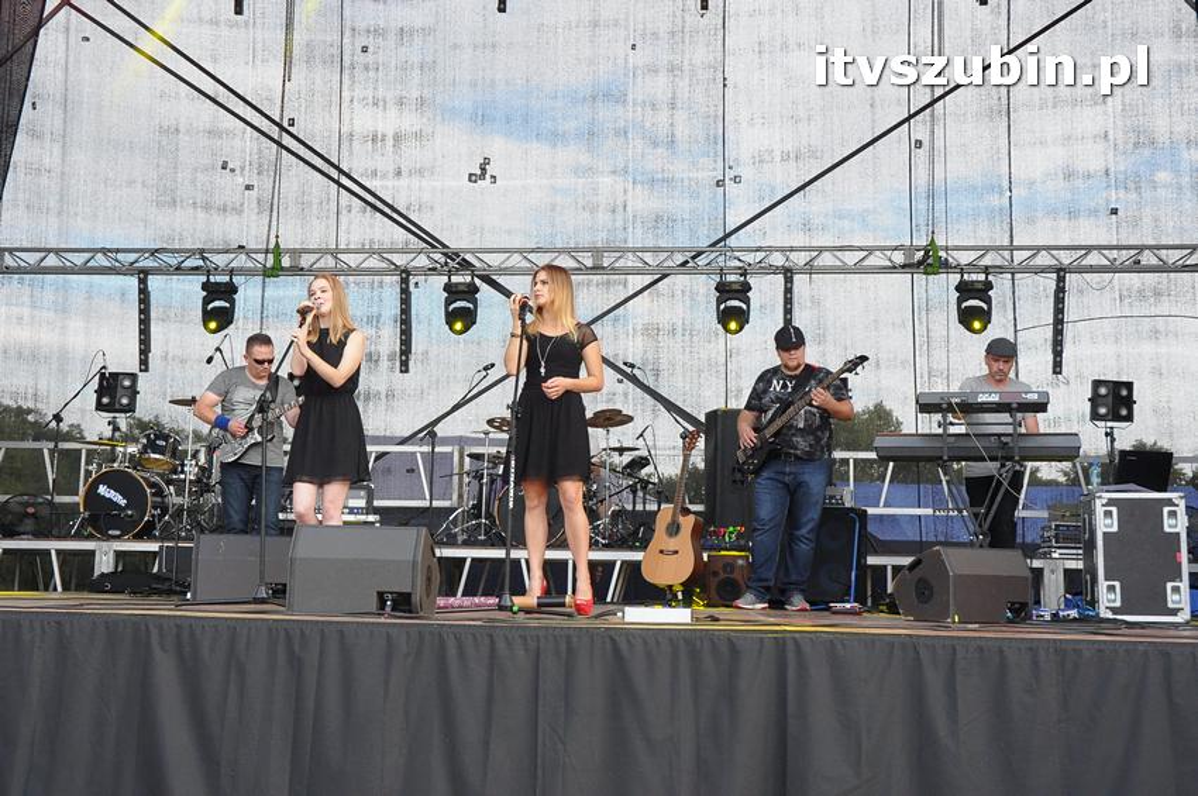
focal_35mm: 44
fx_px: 1446
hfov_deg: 45.0
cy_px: 398
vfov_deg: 30.8
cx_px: 599
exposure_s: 1/250
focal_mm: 29
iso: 1250
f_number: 8
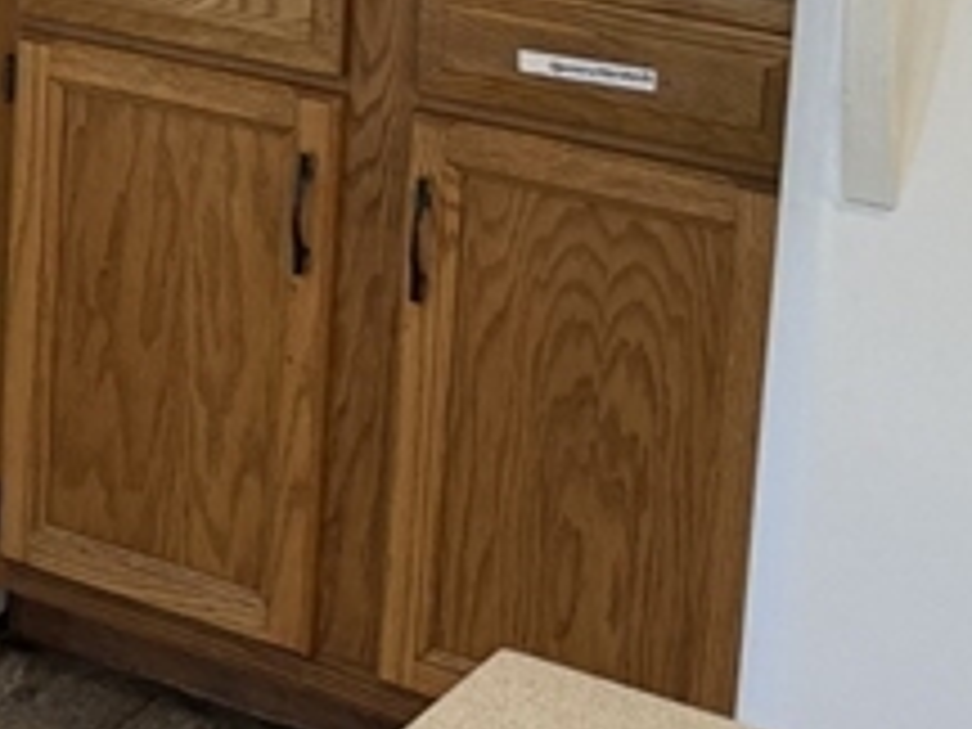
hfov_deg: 13.9
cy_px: -378
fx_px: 3201
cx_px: -1102
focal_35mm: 114
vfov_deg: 12.3
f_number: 1.78
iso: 250
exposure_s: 1/120
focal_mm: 6.76
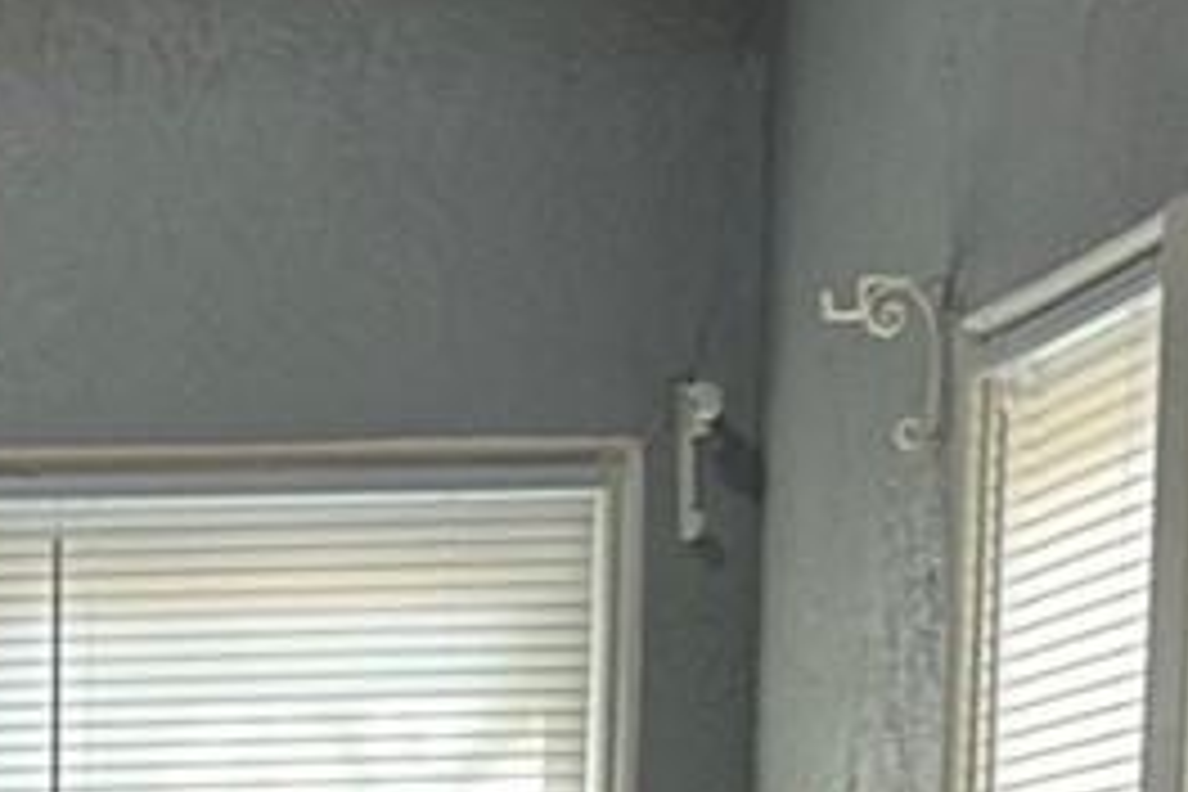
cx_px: -572
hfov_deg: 10.1
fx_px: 6500
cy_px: 2646
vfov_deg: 6.2
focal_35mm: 197
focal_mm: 5.7
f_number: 1.5
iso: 80
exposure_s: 1/60
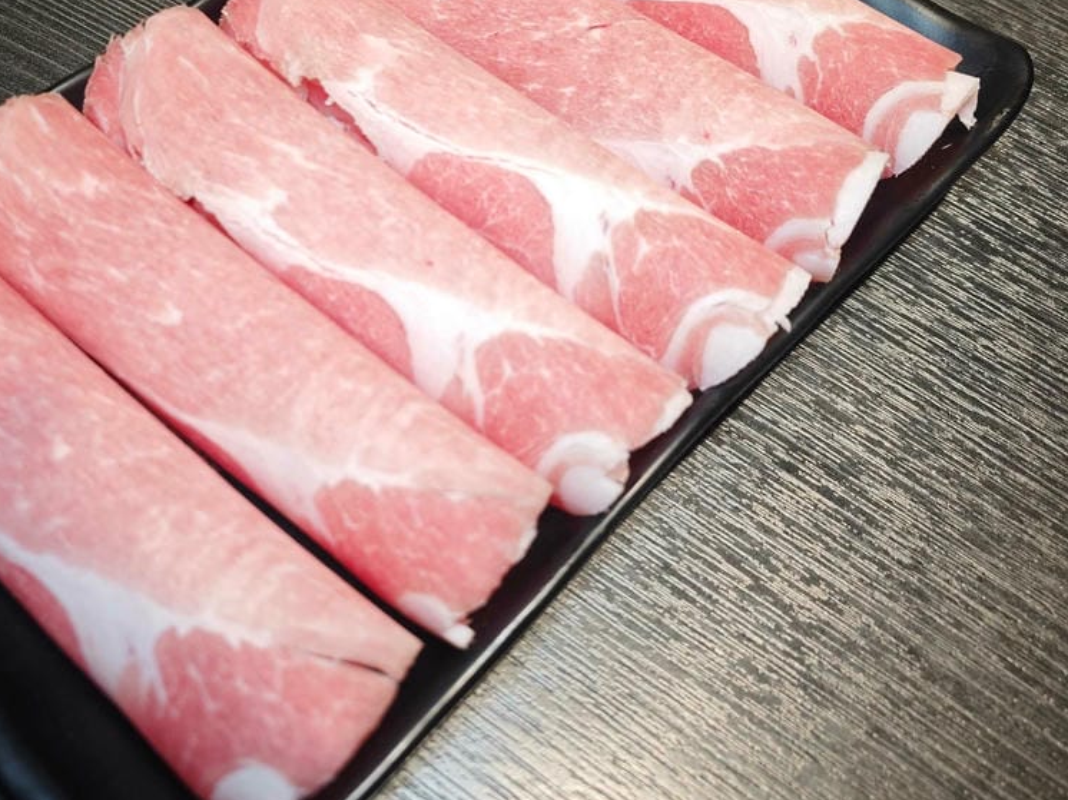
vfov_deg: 37.8
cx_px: 417
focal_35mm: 37
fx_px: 1141
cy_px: 216
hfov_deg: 49.8
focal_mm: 8.72
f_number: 2.8
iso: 200
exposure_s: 1/60
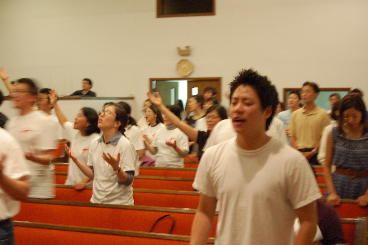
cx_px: 184
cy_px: 122
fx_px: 689
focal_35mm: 68
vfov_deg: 20.1
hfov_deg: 29.9
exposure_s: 1/6
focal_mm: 45
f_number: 5.3
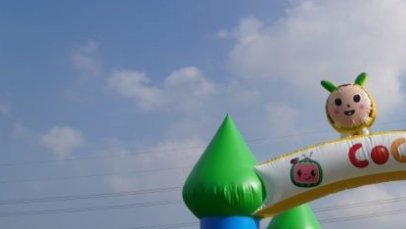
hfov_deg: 30.0
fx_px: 668
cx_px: 456
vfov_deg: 18.1
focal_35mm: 62
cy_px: 299
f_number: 8
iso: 100
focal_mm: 16
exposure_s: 1/400
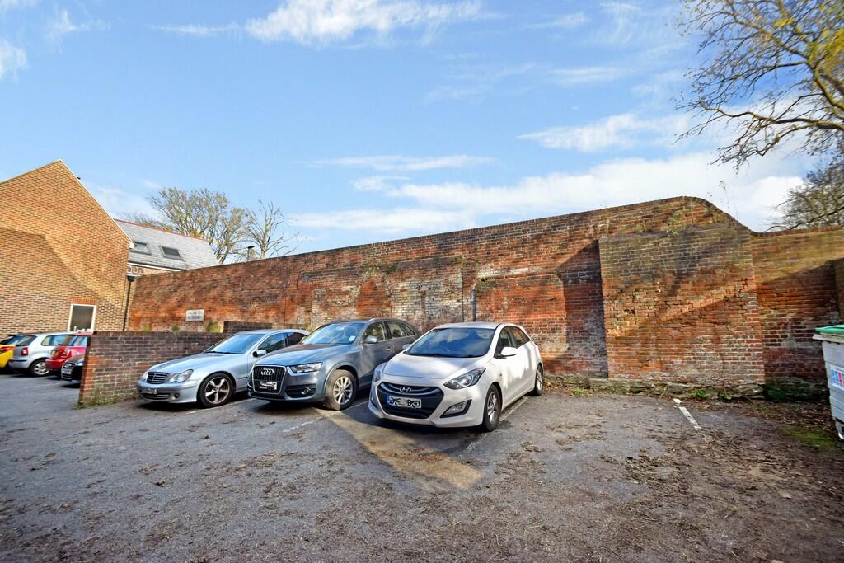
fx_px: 352
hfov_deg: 100.4
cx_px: 422
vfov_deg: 77.3
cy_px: 282
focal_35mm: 15
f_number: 8
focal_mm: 10
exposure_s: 1/250
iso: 280
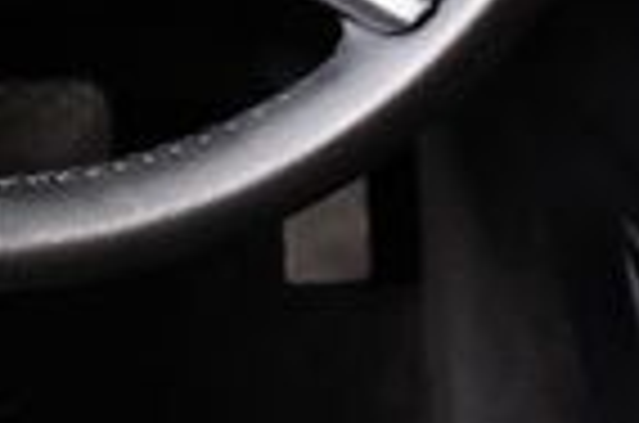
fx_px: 2887
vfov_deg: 8.0
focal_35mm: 163
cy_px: -412
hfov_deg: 12.6
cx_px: 536
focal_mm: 18
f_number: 3.5
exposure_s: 1/60
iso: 3200
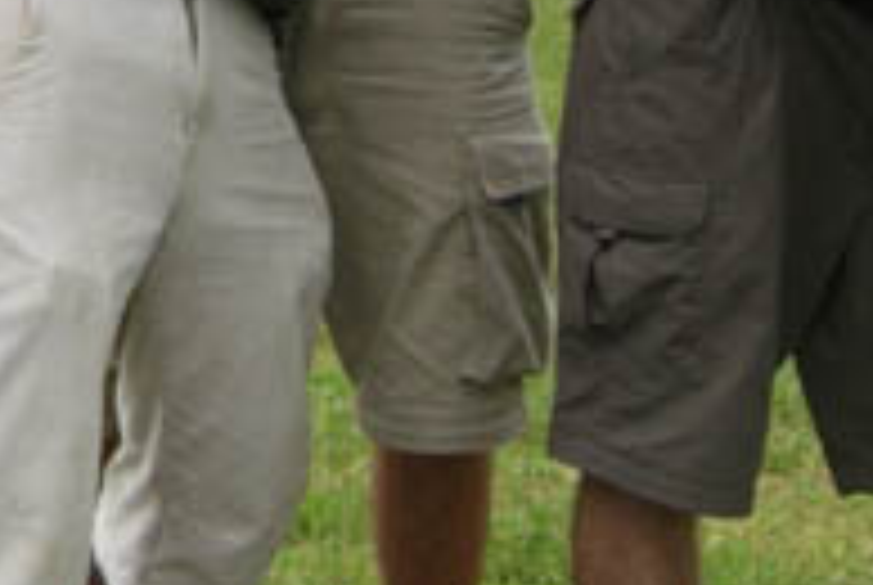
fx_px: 4517
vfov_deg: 7.3
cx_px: -36
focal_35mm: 186
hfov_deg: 10.9
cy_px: -358
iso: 50
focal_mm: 9.6
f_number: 4.4
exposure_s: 1/185
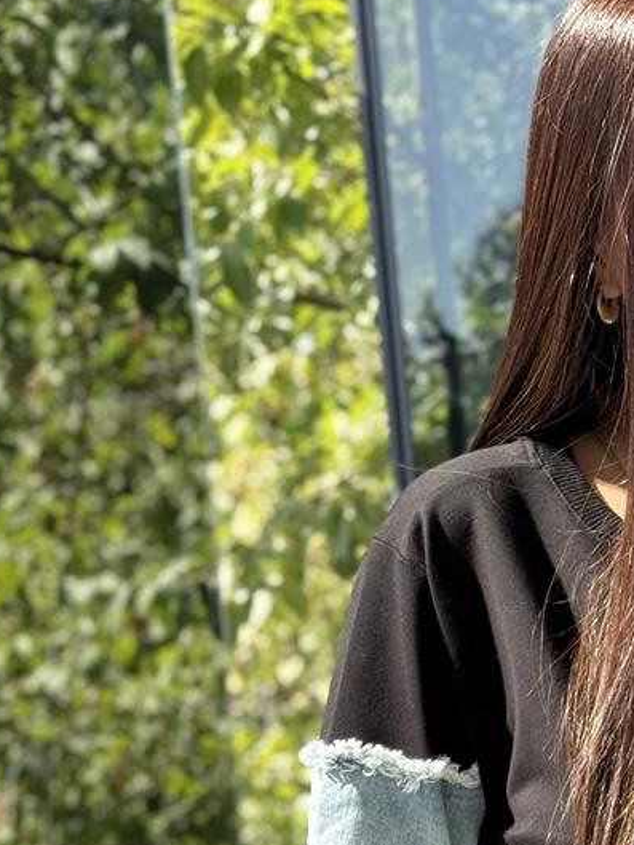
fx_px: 2954
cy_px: 886
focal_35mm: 121
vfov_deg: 15.9
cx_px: 778
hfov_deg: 12.0
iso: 100
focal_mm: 6.76
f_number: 1.78
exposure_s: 1/652
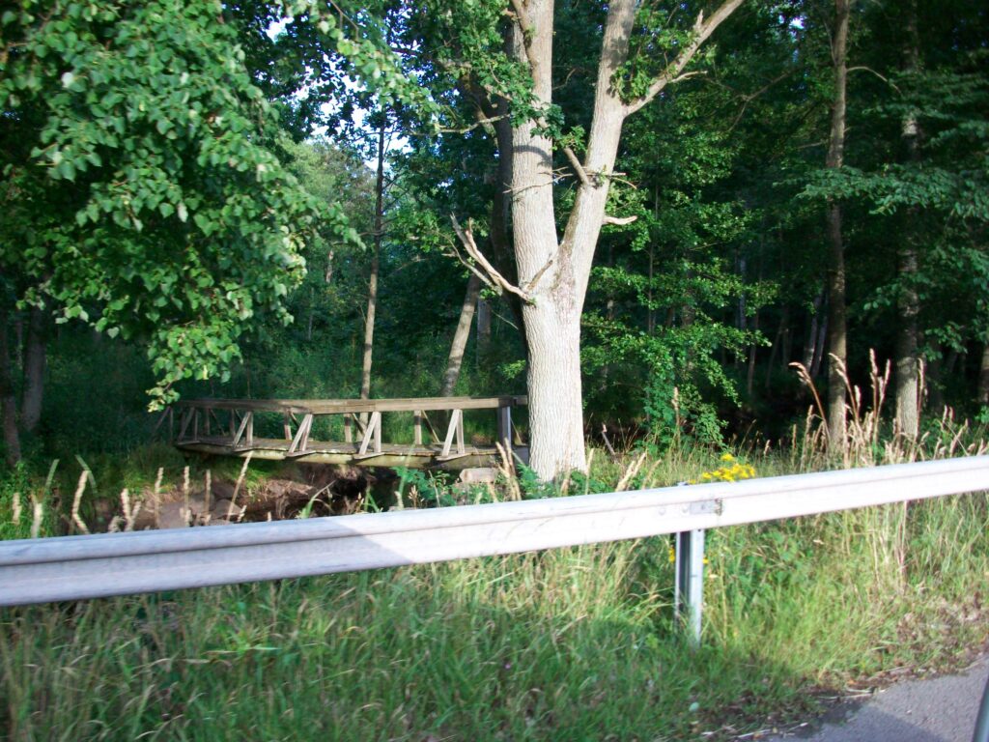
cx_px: 494
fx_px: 914
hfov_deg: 56.8
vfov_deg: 44.2
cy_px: 371
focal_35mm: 32
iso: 78
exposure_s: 1/125
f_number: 2.8
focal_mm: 5.7
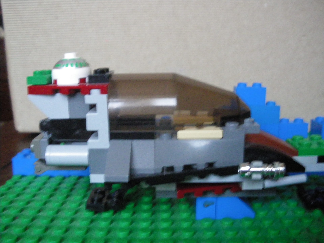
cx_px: 162
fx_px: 337
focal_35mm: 36
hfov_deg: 51.4
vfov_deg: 39.7
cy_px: 122
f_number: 3.5
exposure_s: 1/25
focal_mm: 6.3
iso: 800
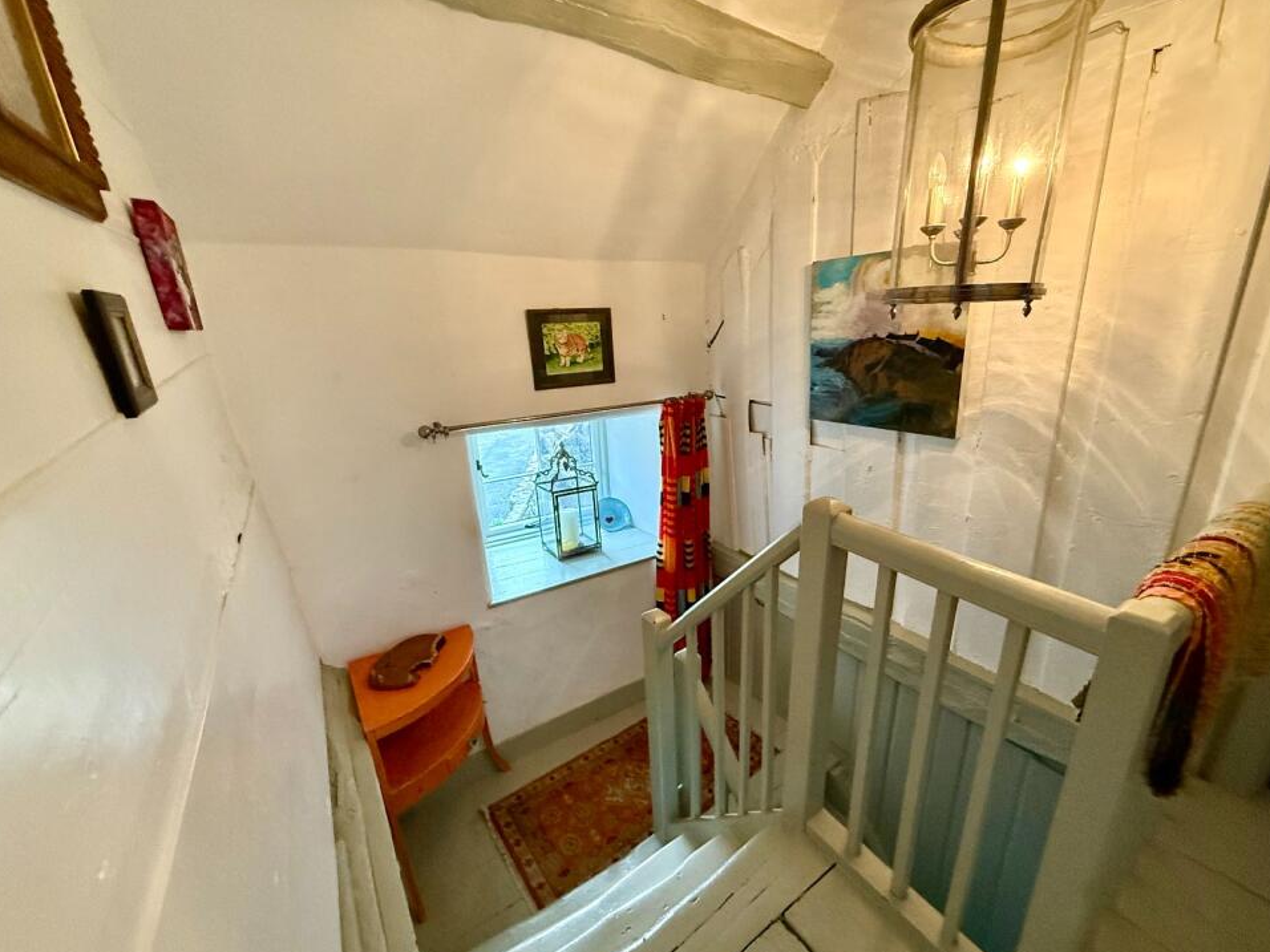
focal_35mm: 15
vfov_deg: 81.7
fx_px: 550
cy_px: 505
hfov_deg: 98.1
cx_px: 674
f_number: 2.2
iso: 640
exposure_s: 1/100
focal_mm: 2.22
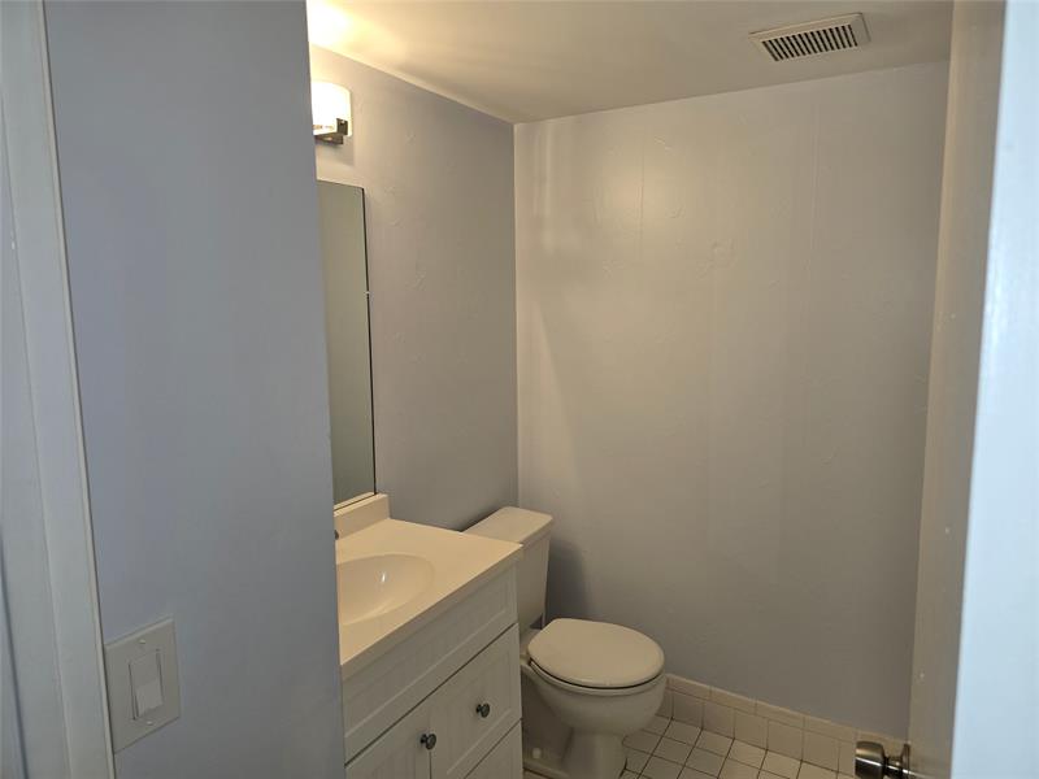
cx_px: 520
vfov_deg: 58.9
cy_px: 390
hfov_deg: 73.9
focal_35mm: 23
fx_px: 690
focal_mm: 6.3
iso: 40
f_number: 1.7
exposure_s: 1/60
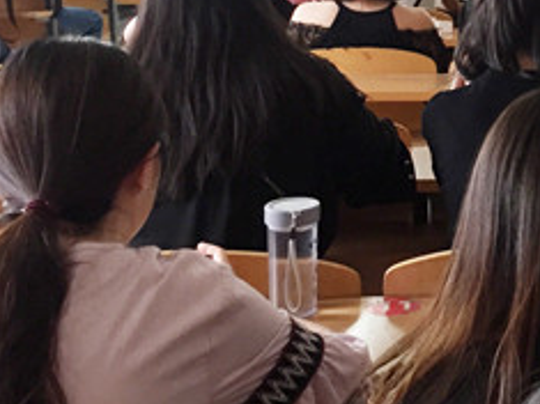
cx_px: 618
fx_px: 1232
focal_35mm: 79
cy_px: -30
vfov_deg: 18.0
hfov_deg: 23.0
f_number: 2.2
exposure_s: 1/33
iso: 125
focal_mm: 4.15
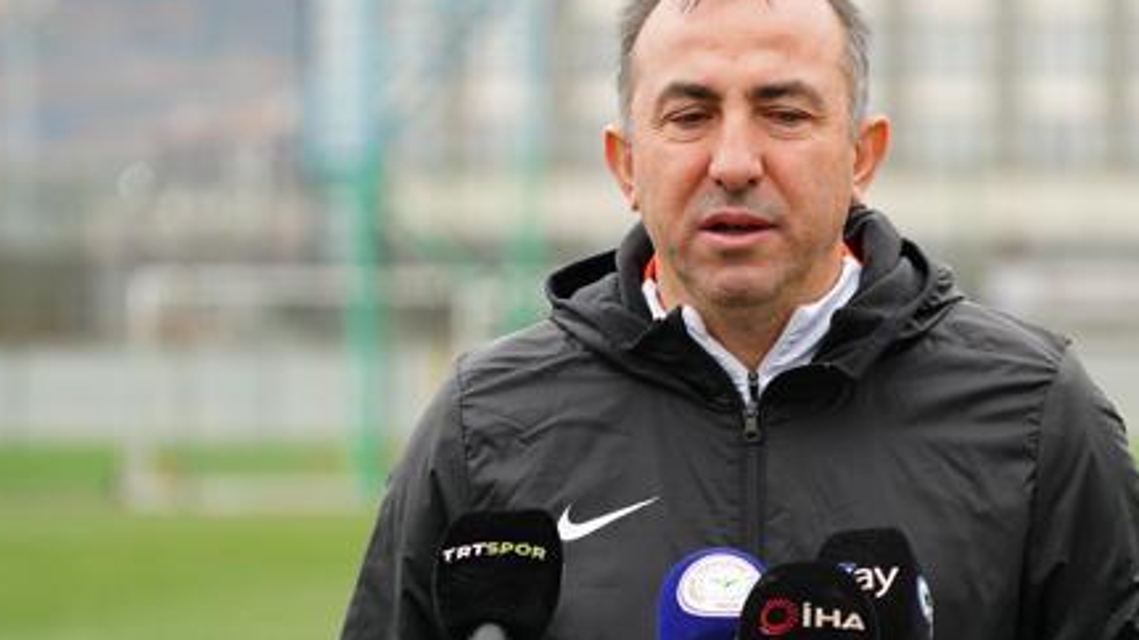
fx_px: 9026
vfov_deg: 4.1
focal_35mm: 299
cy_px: 344
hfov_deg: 7.2
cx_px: 778
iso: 2500
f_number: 5.6
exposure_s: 1/640
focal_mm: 200
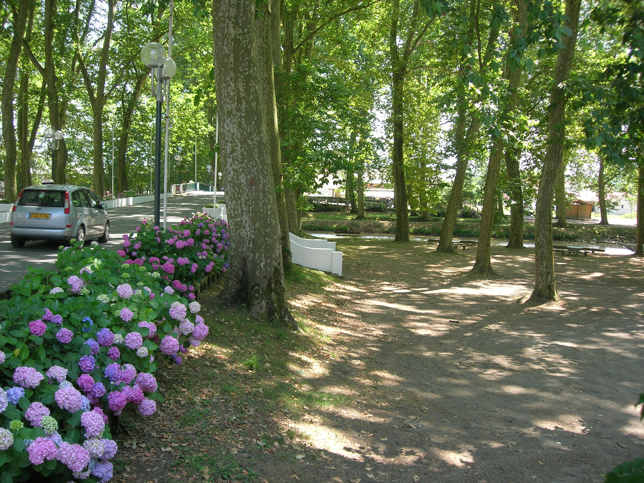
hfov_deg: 49.0
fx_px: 707
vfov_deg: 37.7
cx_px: 322
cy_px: 242
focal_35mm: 38
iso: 64
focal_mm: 7.8
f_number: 2.8
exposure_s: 1/138
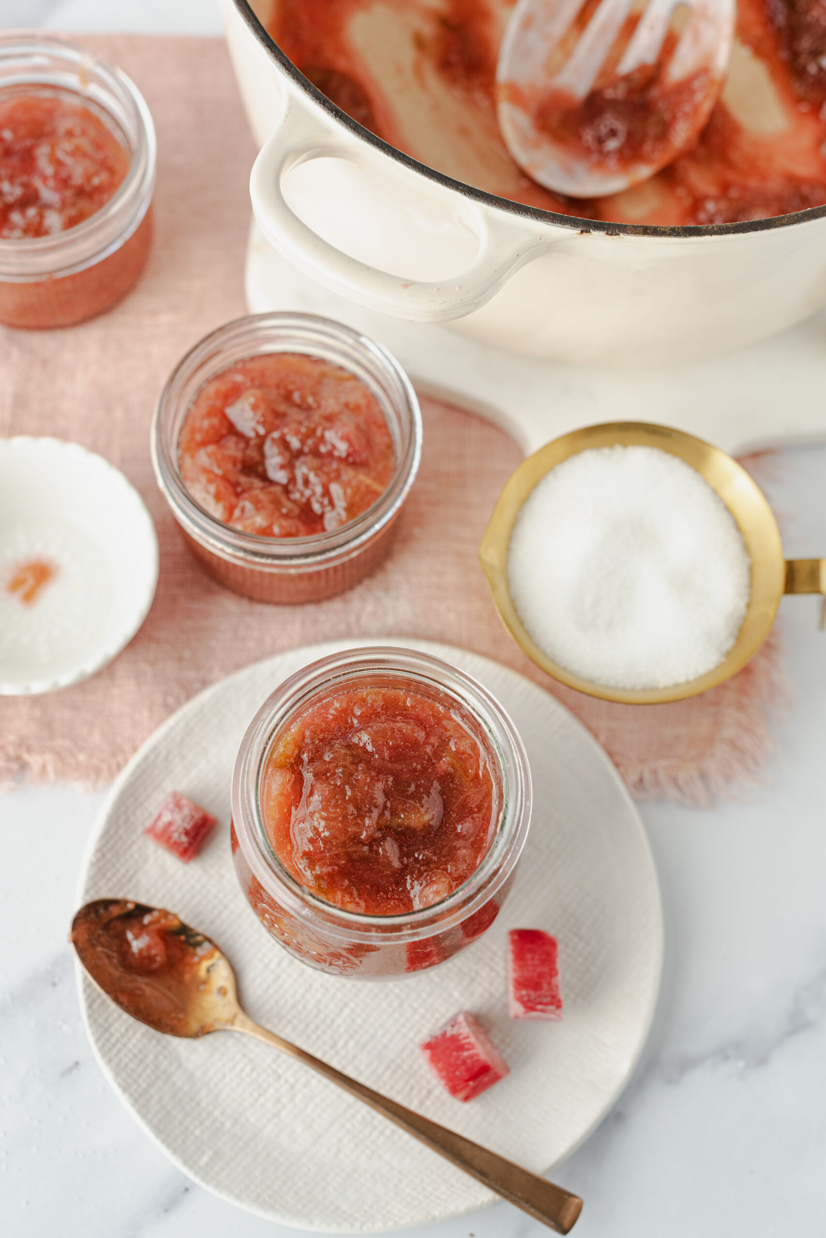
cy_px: 619
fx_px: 1720
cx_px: 413
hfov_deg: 27.0
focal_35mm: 50
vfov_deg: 39.6
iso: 250
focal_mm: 50
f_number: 4.5
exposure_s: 1/250
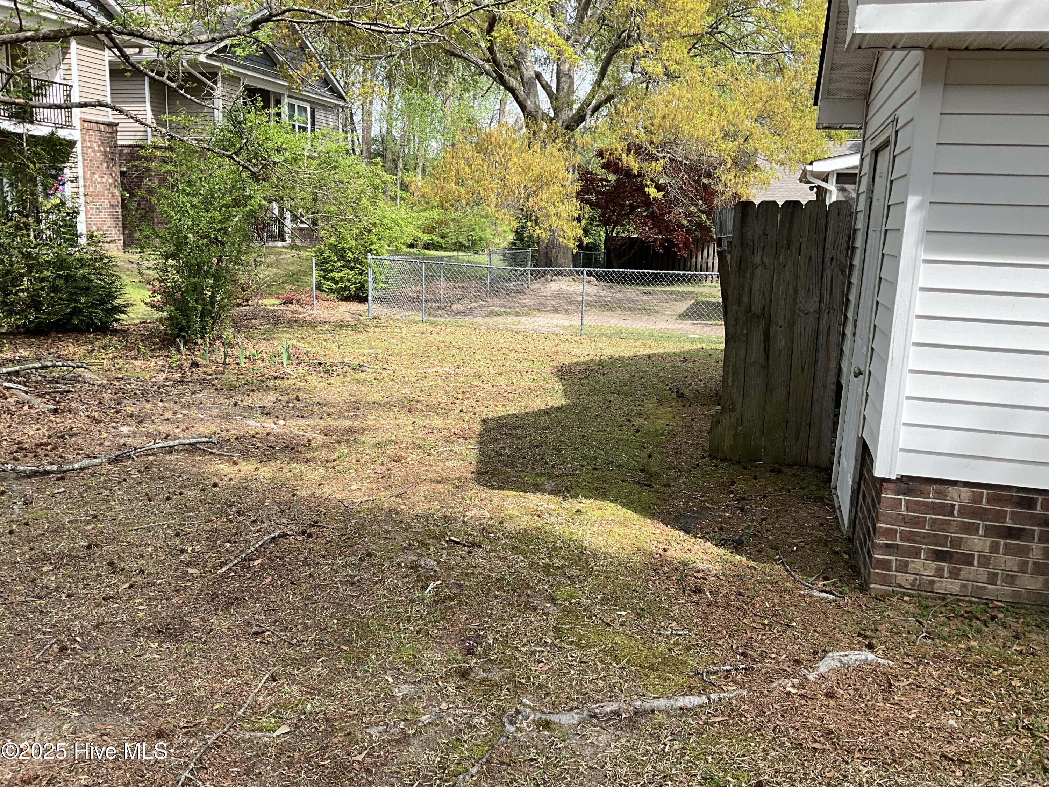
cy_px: 394
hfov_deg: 61.7
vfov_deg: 48.2
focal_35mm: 29
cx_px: 524
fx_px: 879
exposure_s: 1/540
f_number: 1.8
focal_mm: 3
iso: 25
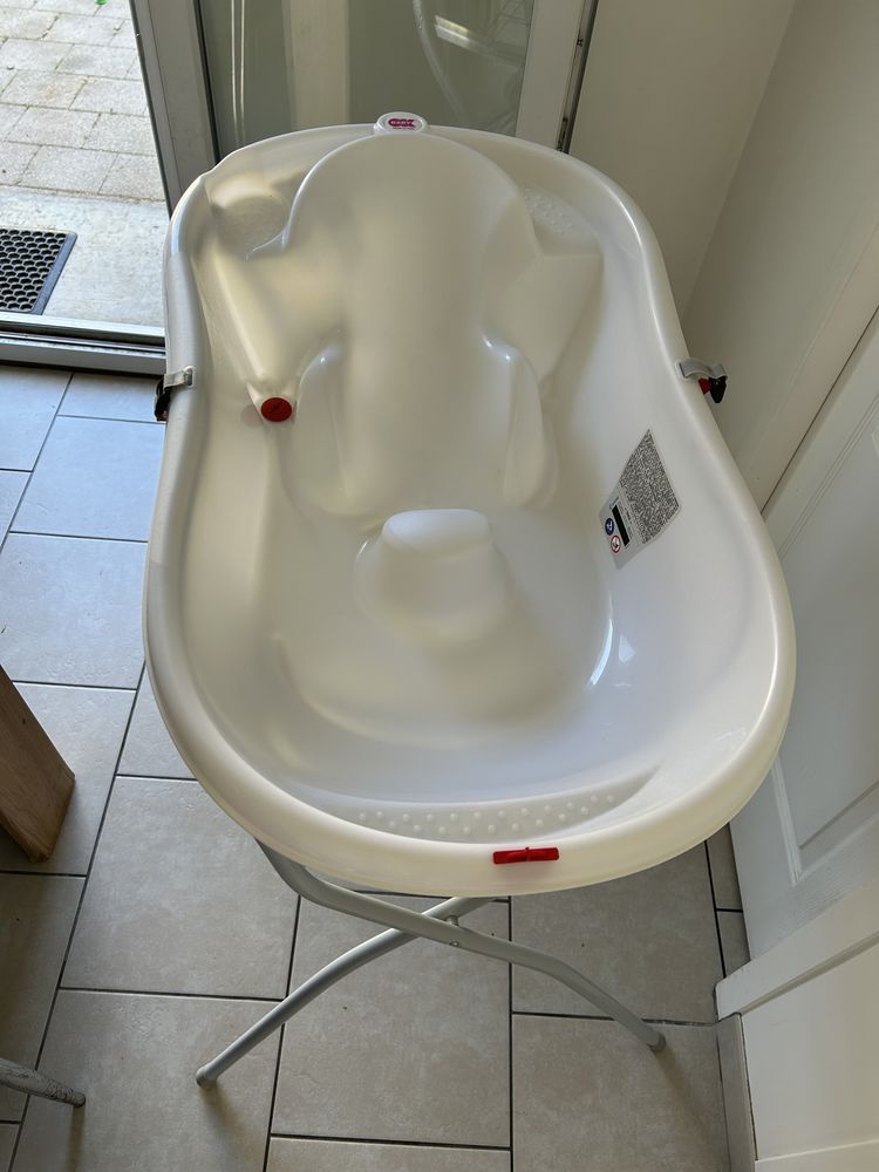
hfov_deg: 53.1
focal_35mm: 26
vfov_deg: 67.3
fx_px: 880
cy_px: 586
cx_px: 440
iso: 50
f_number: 1.5
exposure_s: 1/121
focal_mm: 5.7
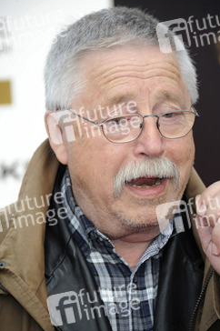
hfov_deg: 4.2
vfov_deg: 6.3
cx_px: 120
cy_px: 168
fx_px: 3031
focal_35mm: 330
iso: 400
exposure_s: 1/200
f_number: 6.3
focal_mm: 300
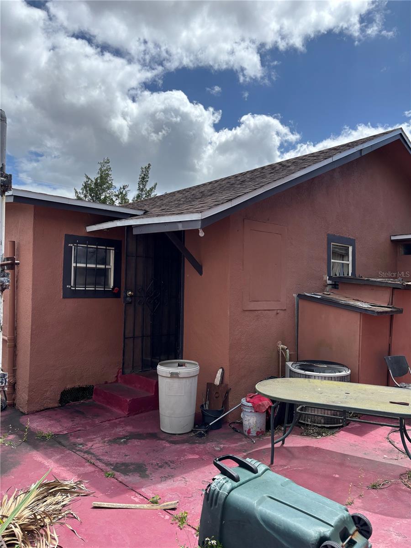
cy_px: 274
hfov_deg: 53.1
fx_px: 412
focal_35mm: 26
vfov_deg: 67.3
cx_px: 206
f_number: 1.6
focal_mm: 5.96
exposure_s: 1/2778
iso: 50
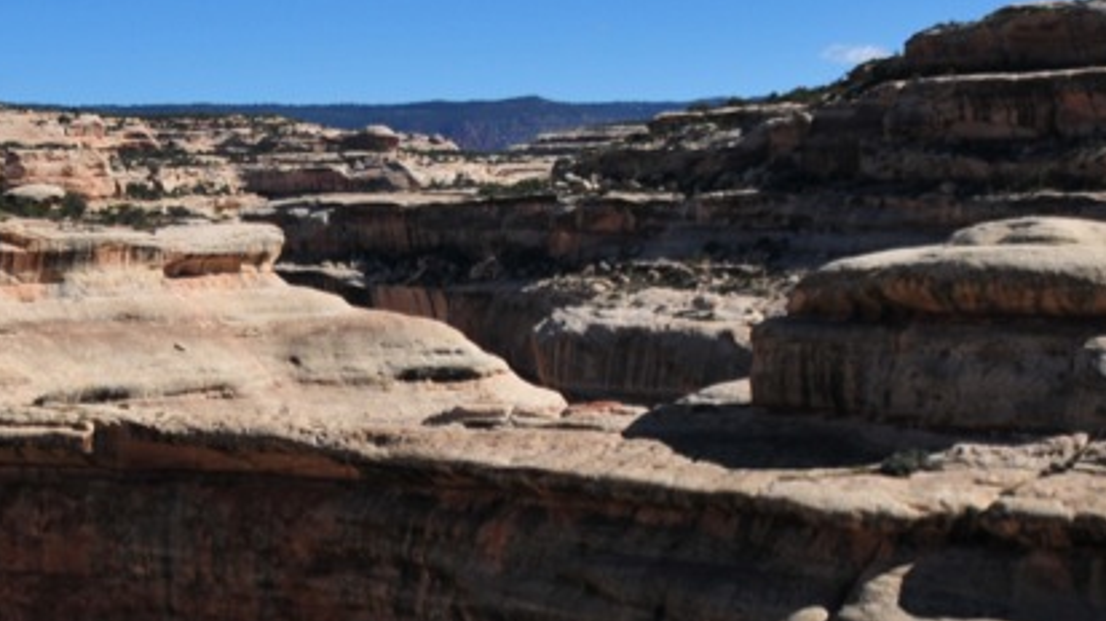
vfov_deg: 16.9
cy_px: 589
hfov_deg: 27.9
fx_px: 2052
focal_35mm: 70
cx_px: -62
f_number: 10
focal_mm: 18
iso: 200
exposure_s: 1/400
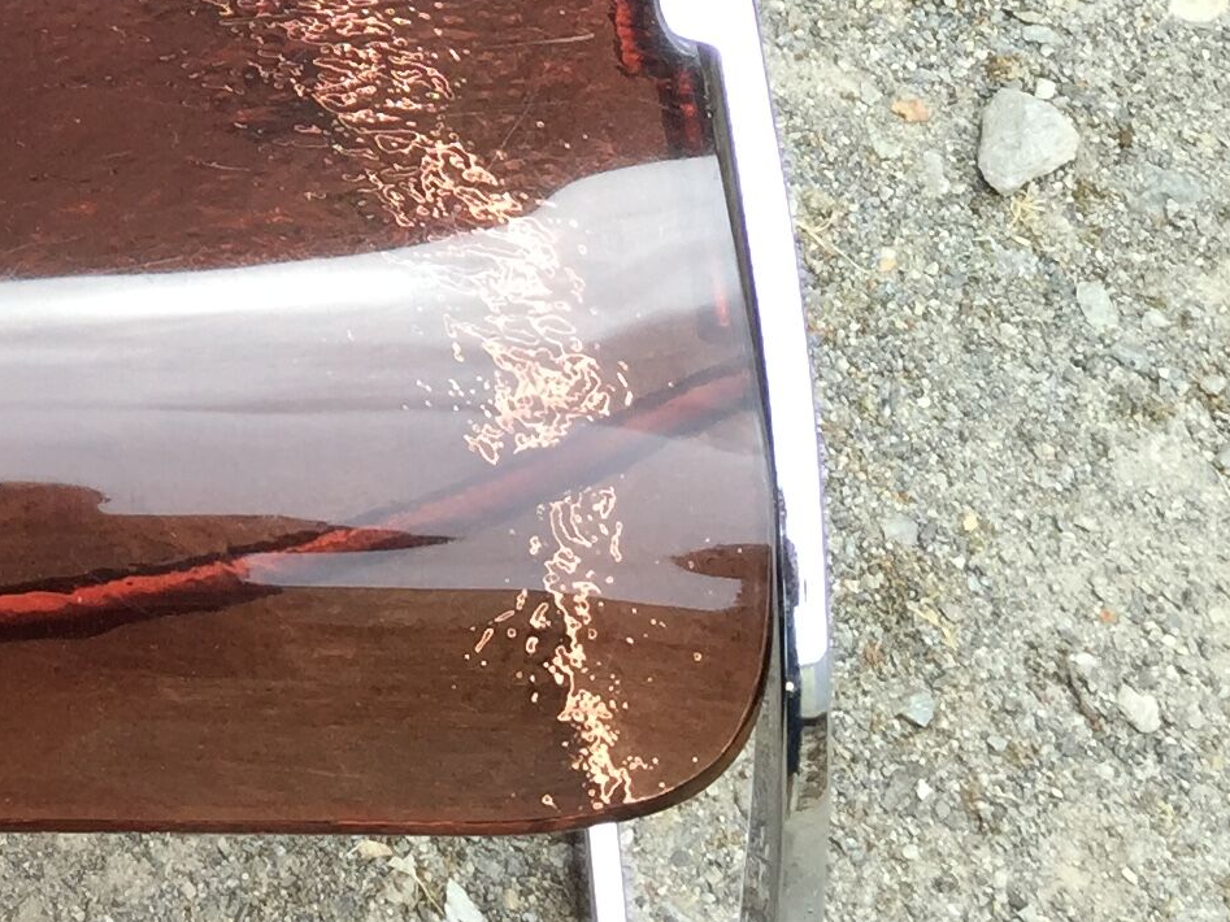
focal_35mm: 100
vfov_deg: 13.6
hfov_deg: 18.6
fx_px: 3553
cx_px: -225
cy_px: -599
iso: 32
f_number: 2.2
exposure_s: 1/425
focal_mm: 4.15
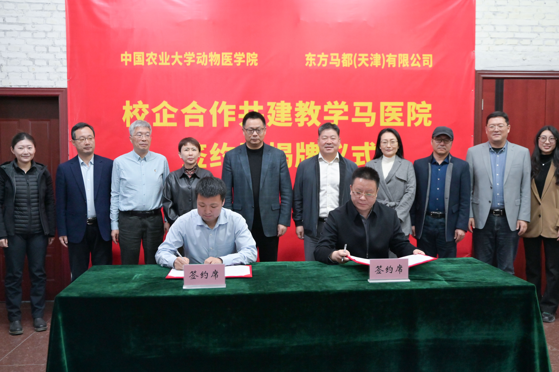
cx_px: 280
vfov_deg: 35.9
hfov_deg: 51.9
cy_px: 186
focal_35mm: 37
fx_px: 574
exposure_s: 1/250
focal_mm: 37
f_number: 2.8
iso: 5000
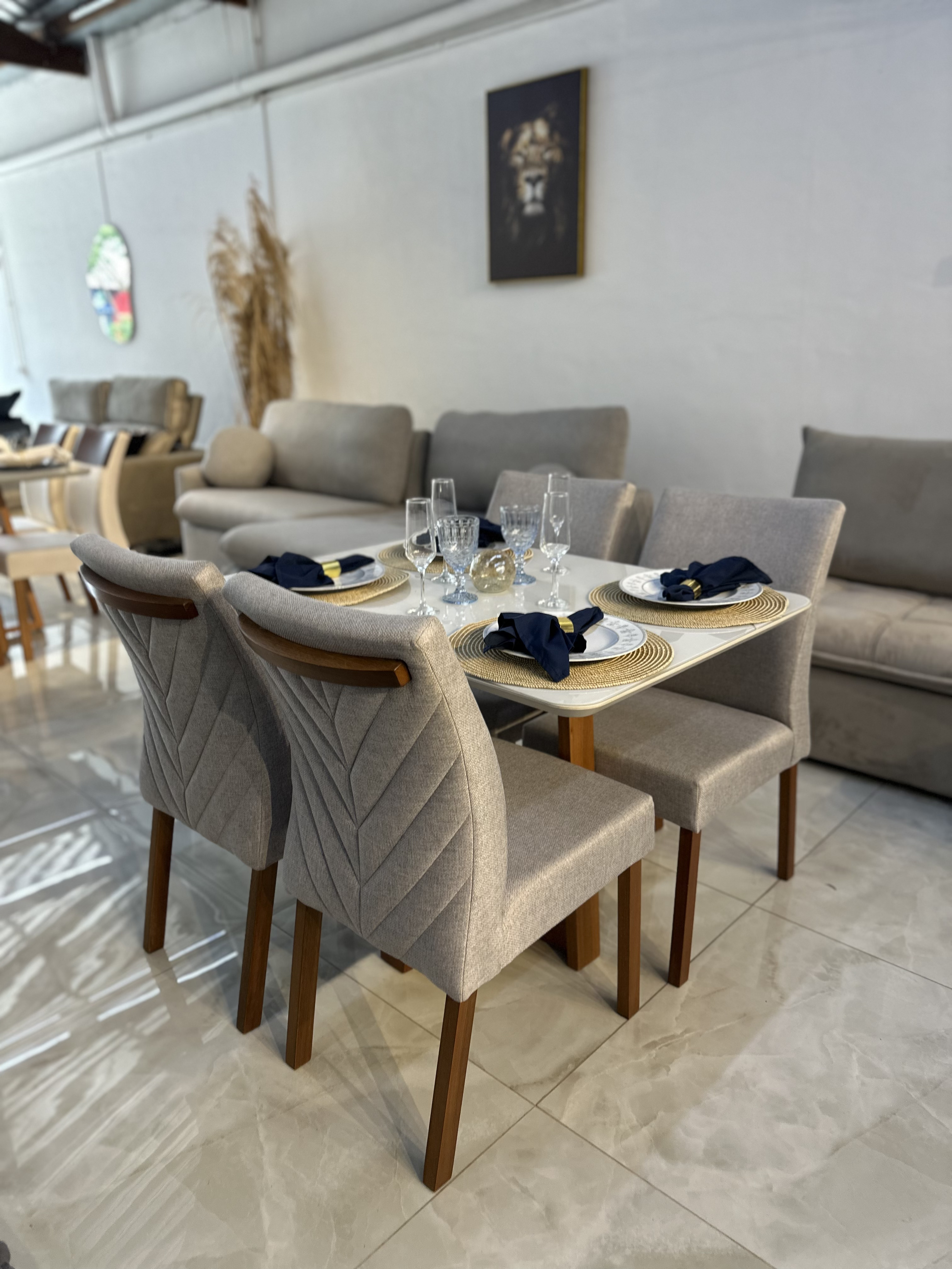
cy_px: 634
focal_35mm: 24
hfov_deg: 56.8
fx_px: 880
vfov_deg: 71.6
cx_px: 476
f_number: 1.78
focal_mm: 6.86
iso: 160
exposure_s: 1/120
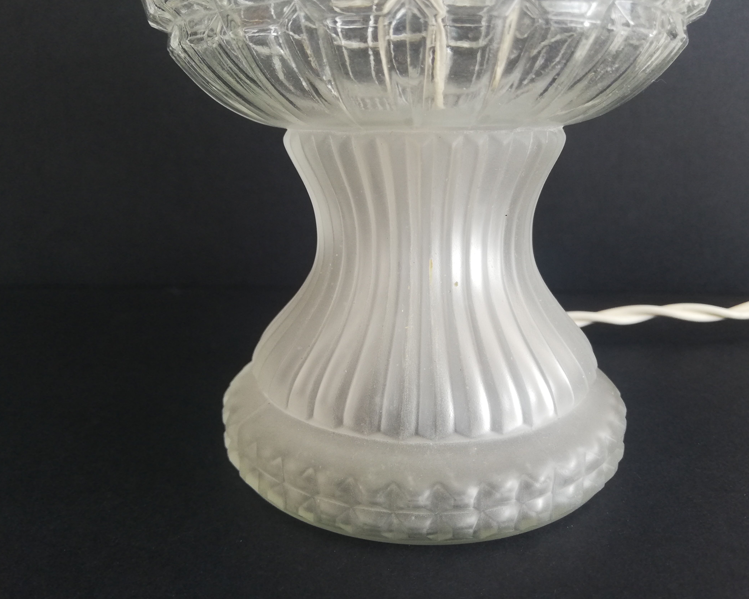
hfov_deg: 62.2
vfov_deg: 51.5
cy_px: 294
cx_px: 391
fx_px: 621
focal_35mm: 28
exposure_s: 1/33.3
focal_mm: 3.81
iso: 160
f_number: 2.2
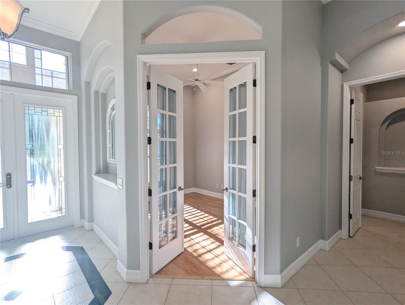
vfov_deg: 78.2
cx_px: 202
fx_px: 187
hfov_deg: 94.4
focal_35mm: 16
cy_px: 152
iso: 50
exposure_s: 1/220
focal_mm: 2.35
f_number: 2.2
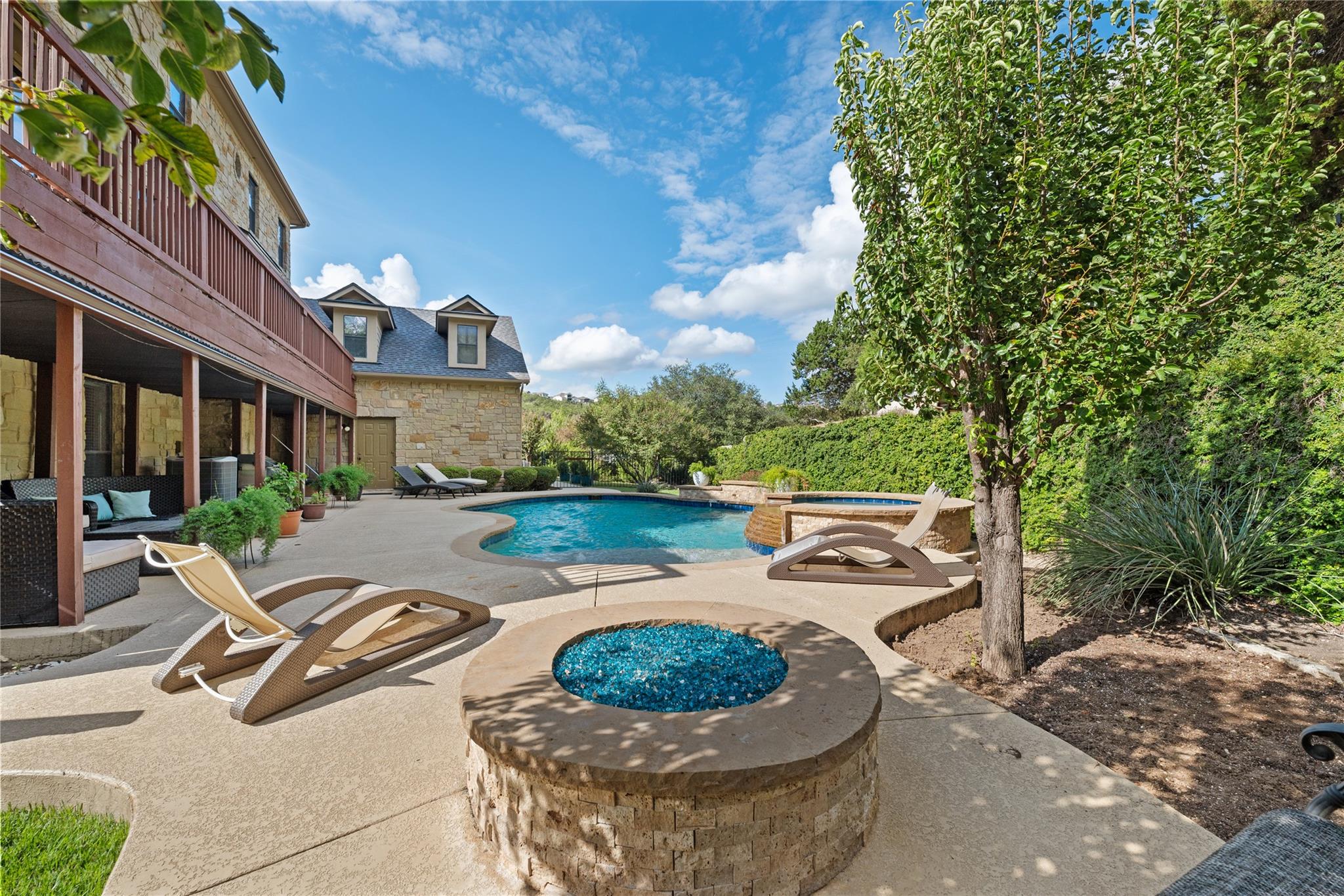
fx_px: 523
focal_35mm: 14
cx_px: 672
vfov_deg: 81.2
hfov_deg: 104.3
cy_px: 448
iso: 250
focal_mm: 14
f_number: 8
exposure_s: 1/80
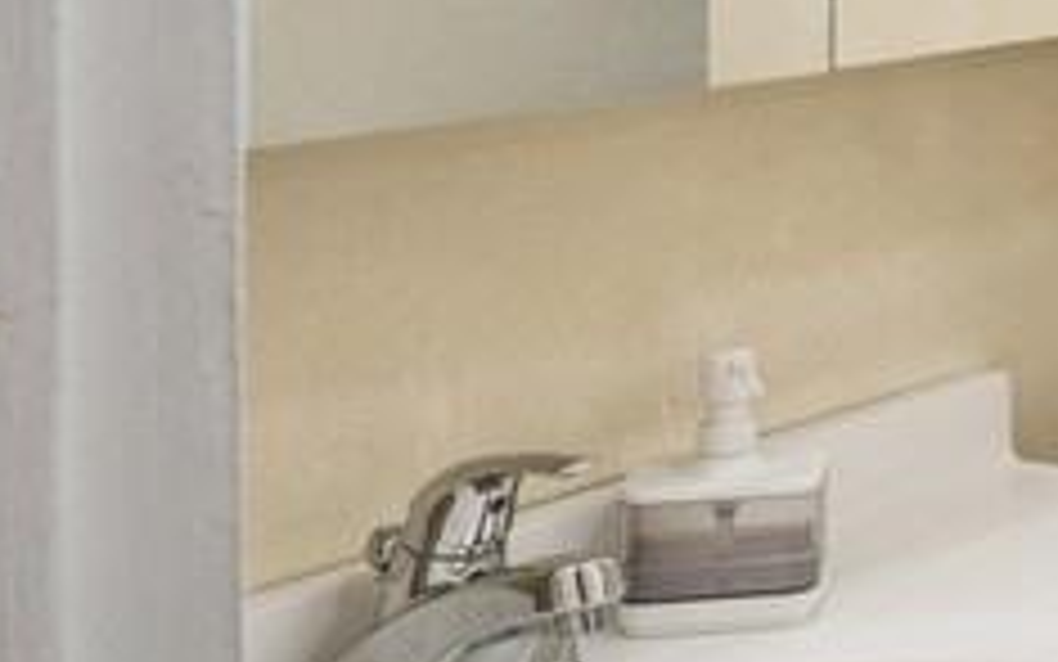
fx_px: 2365
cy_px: -200
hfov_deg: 18.7
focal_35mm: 82
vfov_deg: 15.2
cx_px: 1967
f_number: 8
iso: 800
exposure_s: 1/125
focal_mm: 14
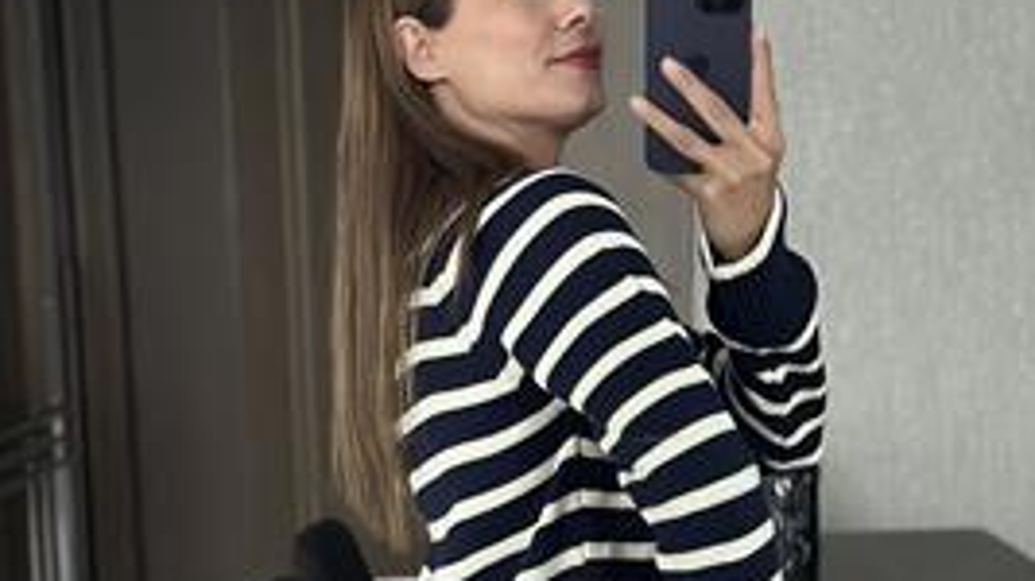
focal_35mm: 99
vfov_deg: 12.0
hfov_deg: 21.6
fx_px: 2716
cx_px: 547
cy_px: 678
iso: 800
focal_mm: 6.86
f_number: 1.78
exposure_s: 1/30
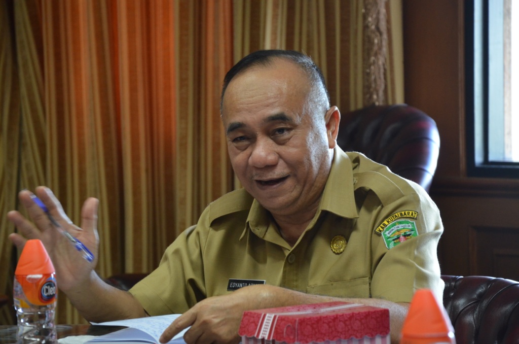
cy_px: 172
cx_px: 260
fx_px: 2266
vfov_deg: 8.7
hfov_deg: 13.1
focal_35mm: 158
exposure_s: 1/25
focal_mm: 105
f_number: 5.6
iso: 1600
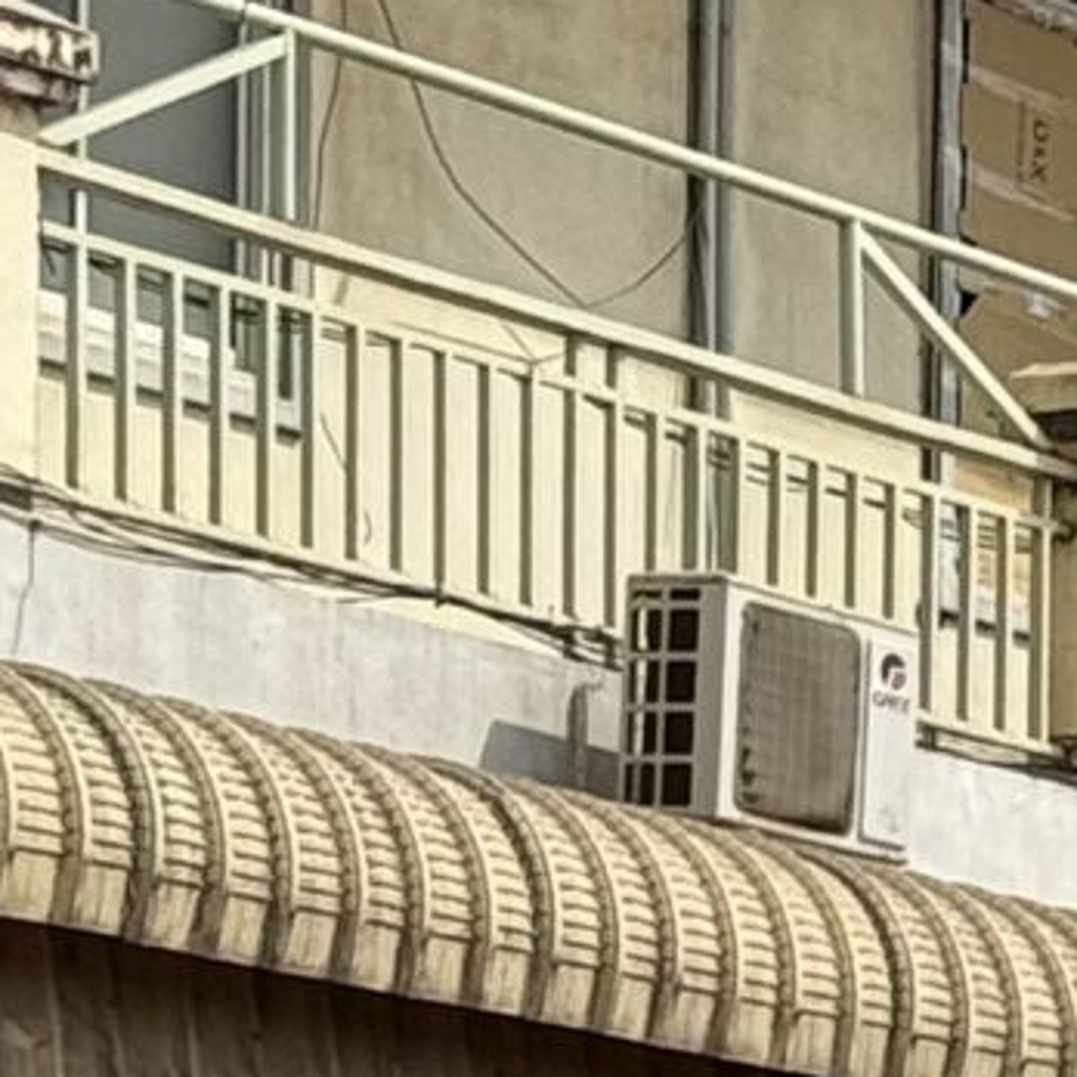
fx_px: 10982
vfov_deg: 5.5
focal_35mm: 312
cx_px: 3064
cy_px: 2262
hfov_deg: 5.3
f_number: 1.78
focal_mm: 6.76
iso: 64
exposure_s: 1/6536
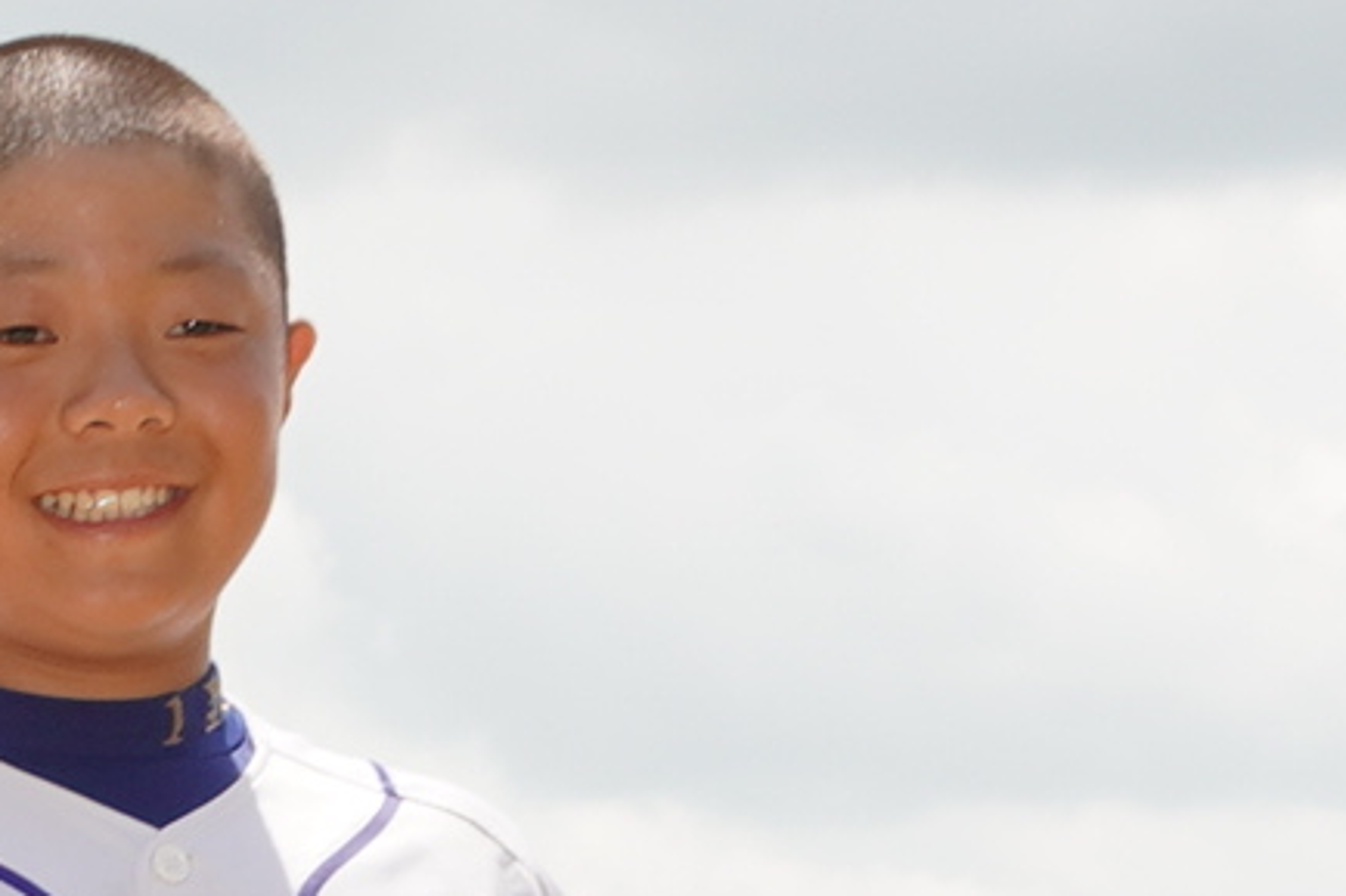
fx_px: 10875
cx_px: -1560
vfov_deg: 4.6
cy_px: 2031
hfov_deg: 6.8
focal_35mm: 291
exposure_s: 1/160
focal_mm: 28
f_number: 8
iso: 100
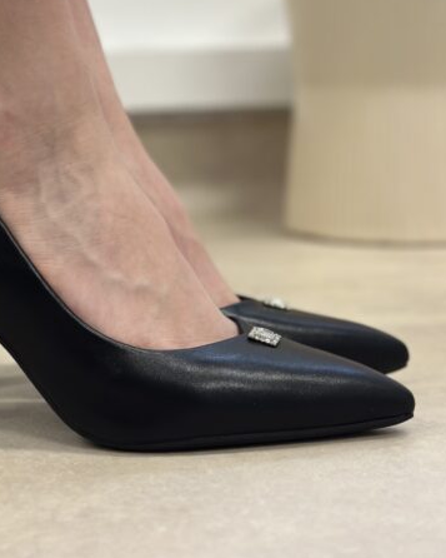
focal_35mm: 84
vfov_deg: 22.3
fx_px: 1386
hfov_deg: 18.2
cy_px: 83
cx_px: 129
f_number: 1.78
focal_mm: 6.86
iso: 200
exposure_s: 1/100
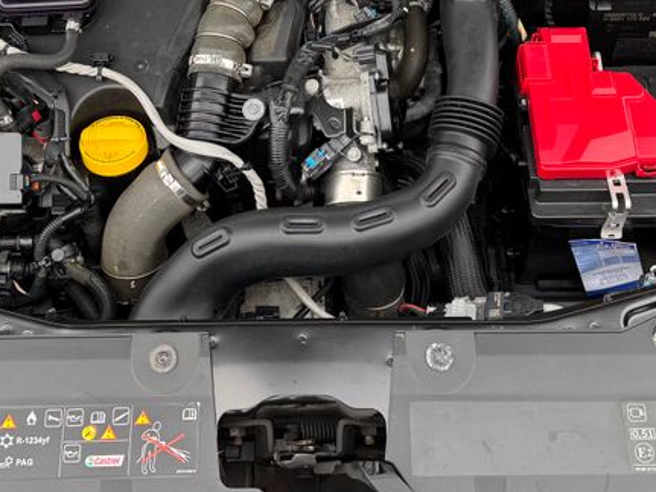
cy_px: 49
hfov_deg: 33.8
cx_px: 312
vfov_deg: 24.9
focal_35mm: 57
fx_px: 1080
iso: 160
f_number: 1.78
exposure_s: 1/121
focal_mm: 6.76
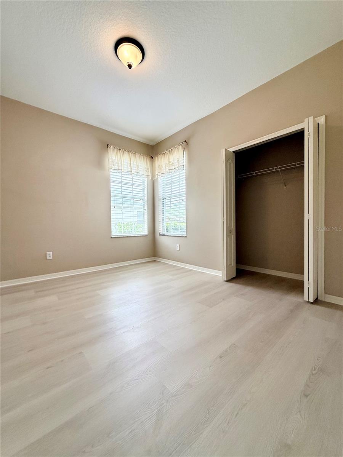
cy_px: 228
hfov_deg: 85.7
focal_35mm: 14
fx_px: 185
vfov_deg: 102.1
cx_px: 172
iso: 64
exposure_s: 1/201
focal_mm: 2.22
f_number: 2.2
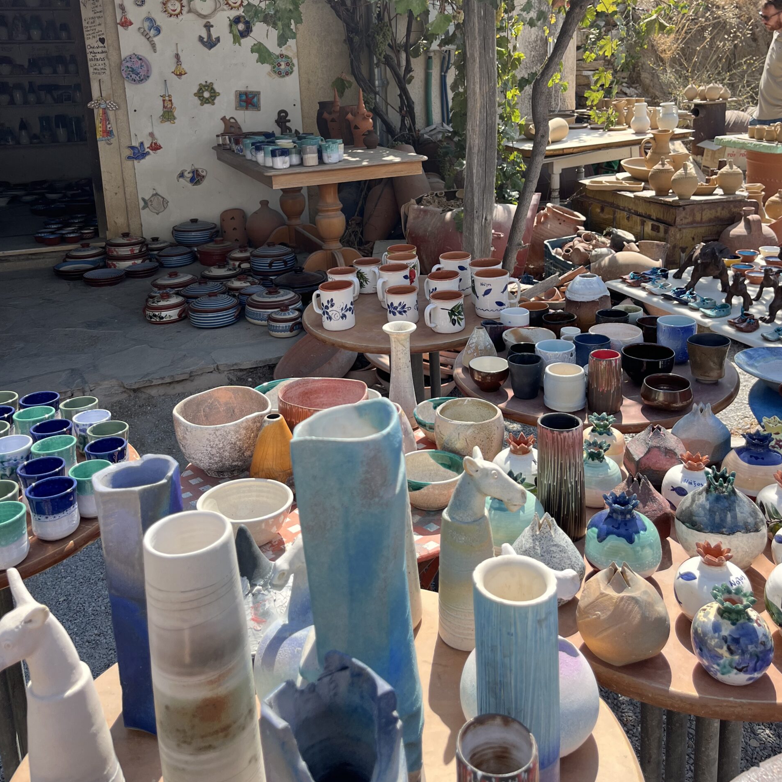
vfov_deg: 51.6
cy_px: 264
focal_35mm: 31
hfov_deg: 52.5
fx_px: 792
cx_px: 394
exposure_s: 1/1580
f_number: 1.6
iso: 50
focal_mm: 5.1
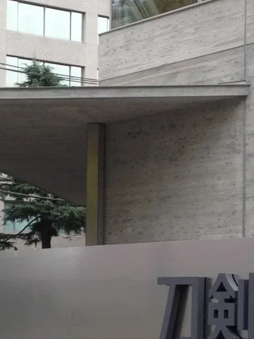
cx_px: 148
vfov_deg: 15.1
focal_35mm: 130
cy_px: 227
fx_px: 1270
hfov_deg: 11.4
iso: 50
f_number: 2.4
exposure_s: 1/120
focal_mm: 4.28
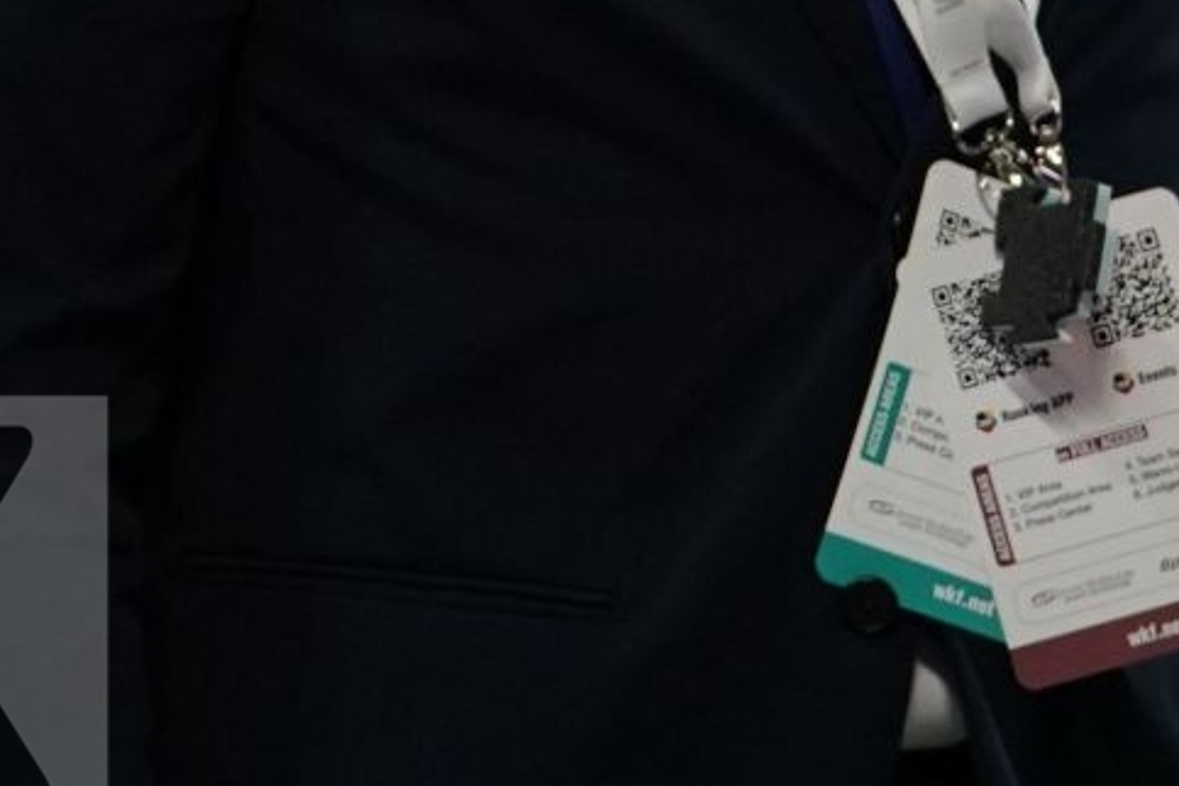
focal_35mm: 451
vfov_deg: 3.0
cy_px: -249
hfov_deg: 4.6
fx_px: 14769
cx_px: -120
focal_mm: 81
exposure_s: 1/1000
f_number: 2.8
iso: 1000
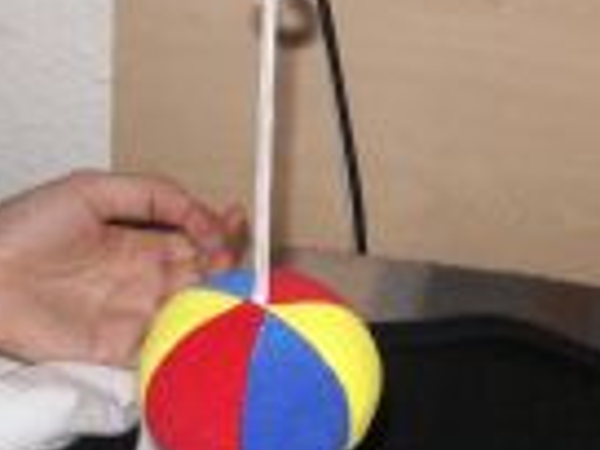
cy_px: 251
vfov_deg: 14.4
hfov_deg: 18.9
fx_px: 1785
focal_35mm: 103
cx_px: 459
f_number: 4.3
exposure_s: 1/40
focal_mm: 5.8
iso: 100
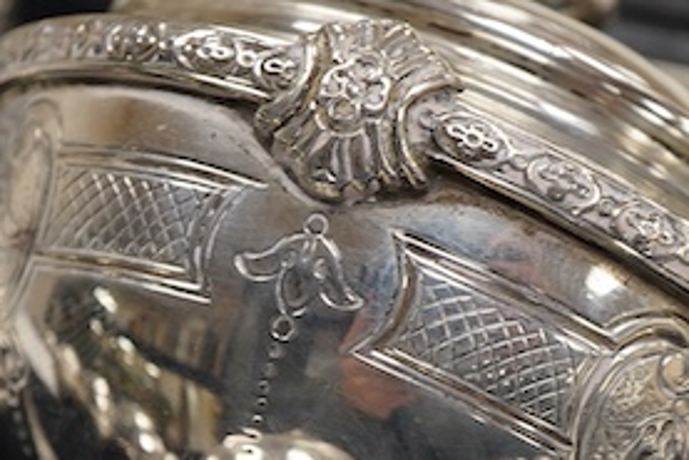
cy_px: 385
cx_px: 465
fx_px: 2796
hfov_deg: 14.0
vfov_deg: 9.4
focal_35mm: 146
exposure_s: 1/125
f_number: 9
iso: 800
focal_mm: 30
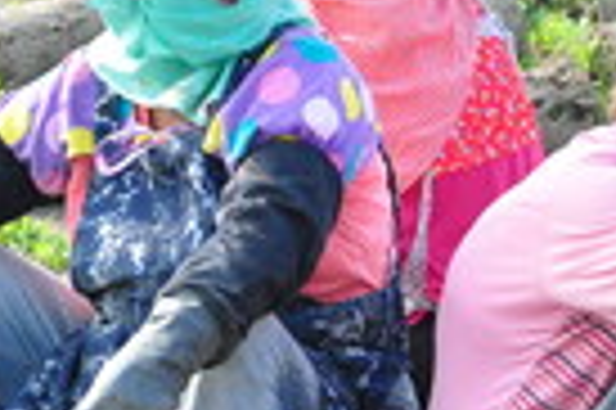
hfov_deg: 6.7
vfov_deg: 4.5
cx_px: 562
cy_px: 99
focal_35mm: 307
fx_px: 5247
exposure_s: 1/640
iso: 1600
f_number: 9
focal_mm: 62
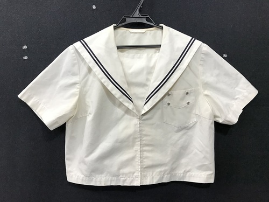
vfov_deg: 49.7
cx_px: 134
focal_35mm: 28
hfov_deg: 63.4
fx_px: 218
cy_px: 101
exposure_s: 1/33
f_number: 1.8
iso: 25
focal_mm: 3.99
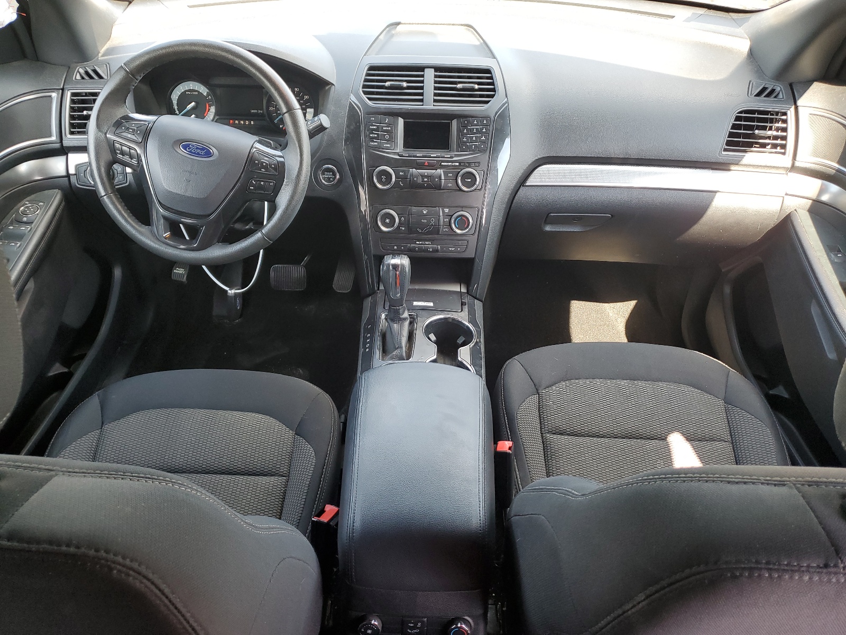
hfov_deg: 67.3
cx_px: 423
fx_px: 635
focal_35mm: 26
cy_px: 318
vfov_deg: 53.1
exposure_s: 1/100
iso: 59
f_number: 1.5
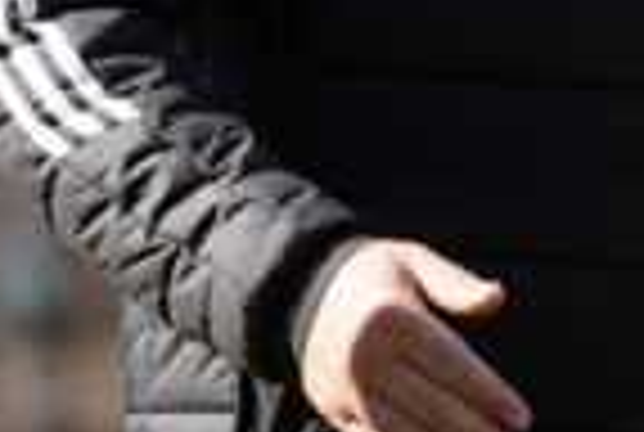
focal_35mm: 1499
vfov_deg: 0.9
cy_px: -212
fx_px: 26864
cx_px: 480
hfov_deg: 1.4
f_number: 5.6
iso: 400
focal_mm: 349.6
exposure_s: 1/800
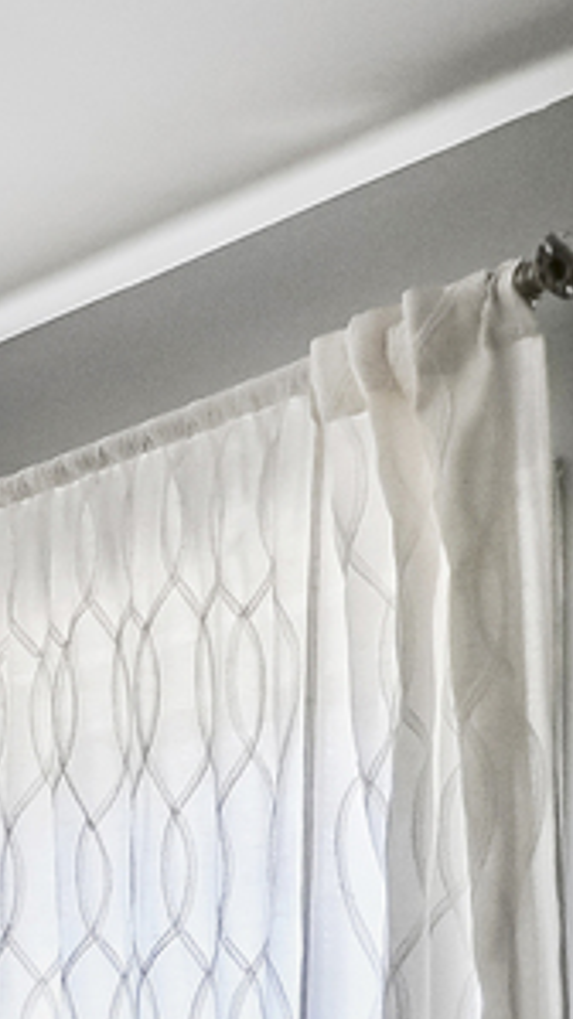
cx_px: -955
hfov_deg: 8.0
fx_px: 3677
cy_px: 1786
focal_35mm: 136
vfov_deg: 14.1
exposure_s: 1/250
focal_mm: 16
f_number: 4
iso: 400
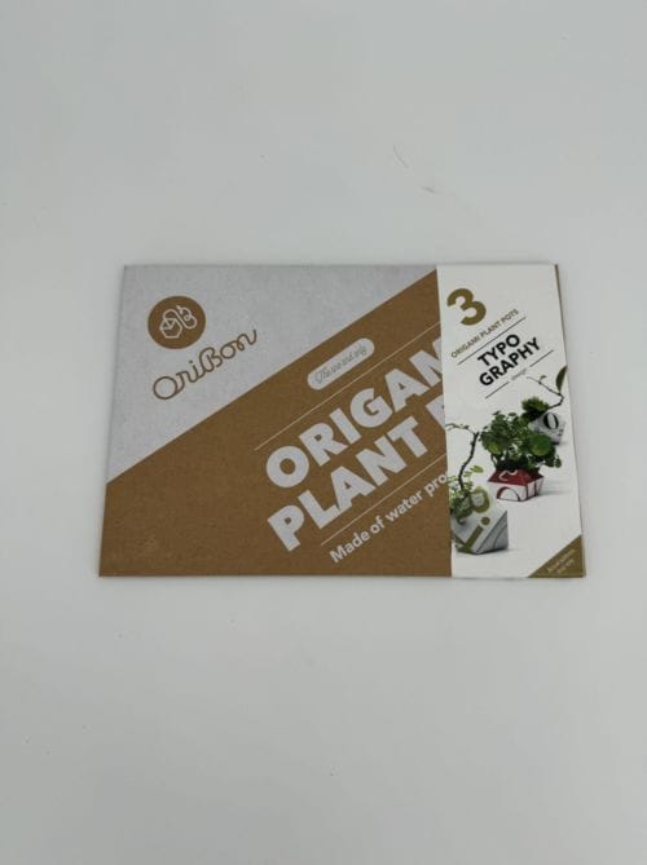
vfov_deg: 71.7
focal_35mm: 24
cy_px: 432
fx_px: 599
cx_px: 324
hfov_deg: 56.7
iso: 80
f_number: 1.78
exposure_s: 1/1678
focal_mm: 6.86
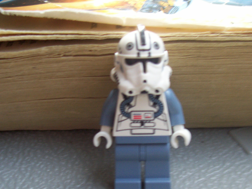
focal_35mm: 59
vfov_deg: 24.7
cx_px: 143
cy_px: 125
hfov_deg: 32.7
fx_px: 430
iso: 80
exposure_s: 1/34.5
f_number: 2.7
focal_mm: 5.6
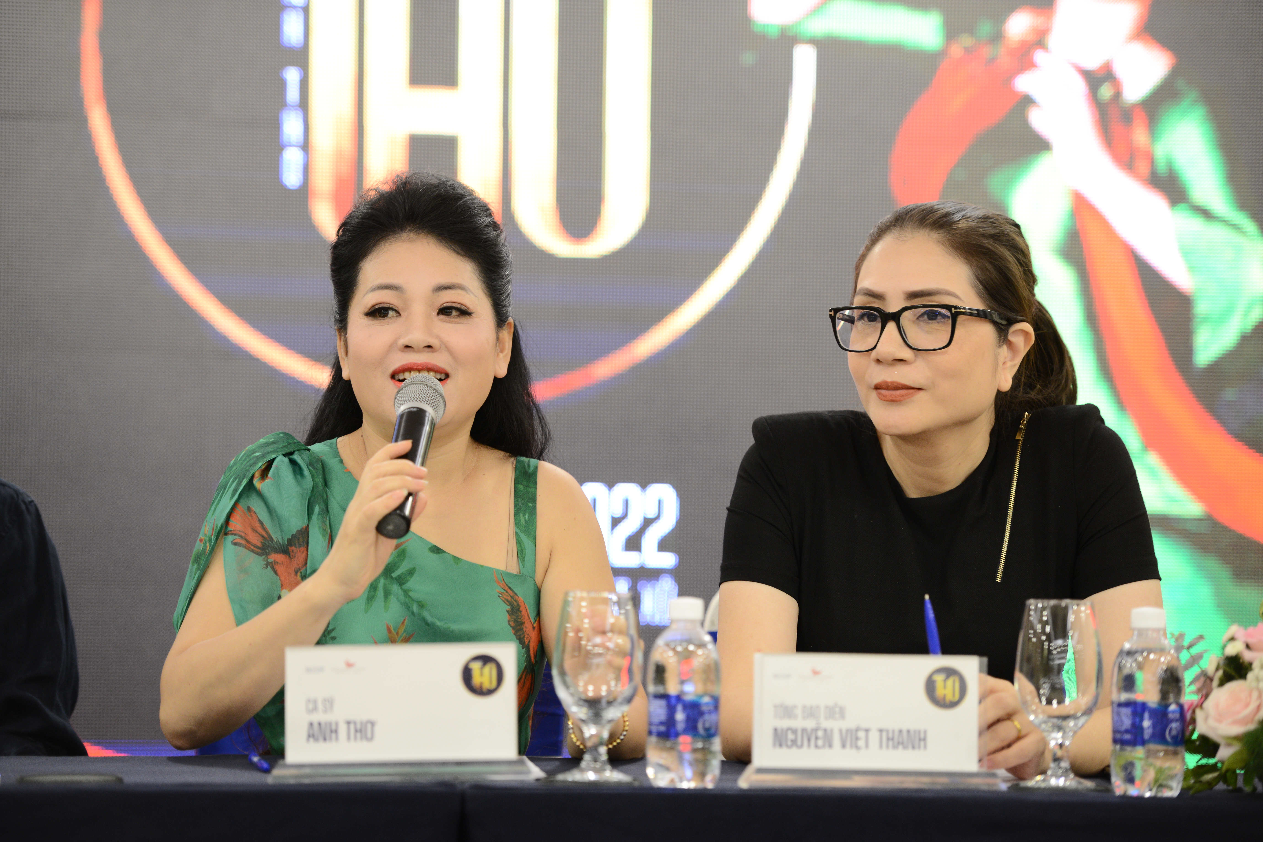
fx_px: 4736
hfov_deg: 15.2
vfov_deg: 10.2
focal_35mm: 135
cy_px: 421
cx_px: 632
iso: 1000
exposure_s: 1/80
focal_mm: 135
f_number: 2.8
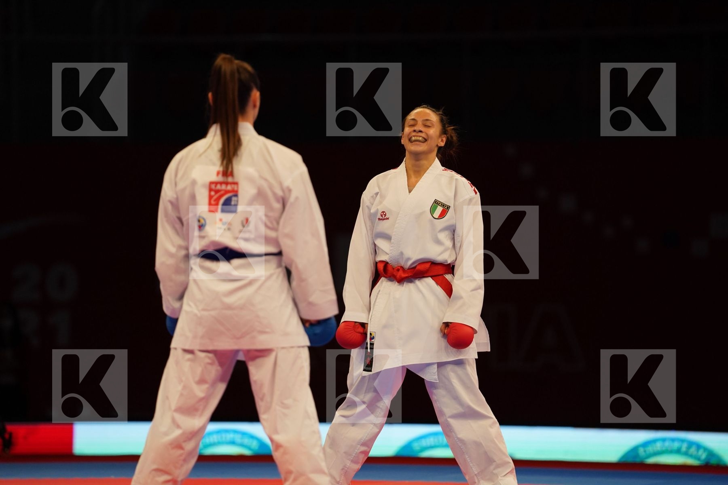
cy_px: 242
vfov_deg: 6.9
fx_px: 4044
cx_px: 364
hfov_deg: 10.3
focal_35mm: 200
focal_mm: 200
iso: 2000
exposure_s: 1/1000
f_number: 2.8
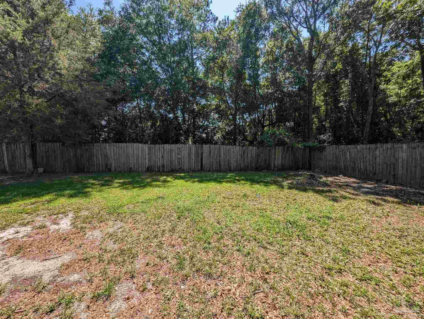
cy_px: 160
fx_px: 159
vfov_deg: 90.1
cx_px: 212
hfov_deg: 106.1
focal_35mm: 13
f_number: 2.2
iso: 46
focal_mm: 1.95
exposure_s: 1/1056
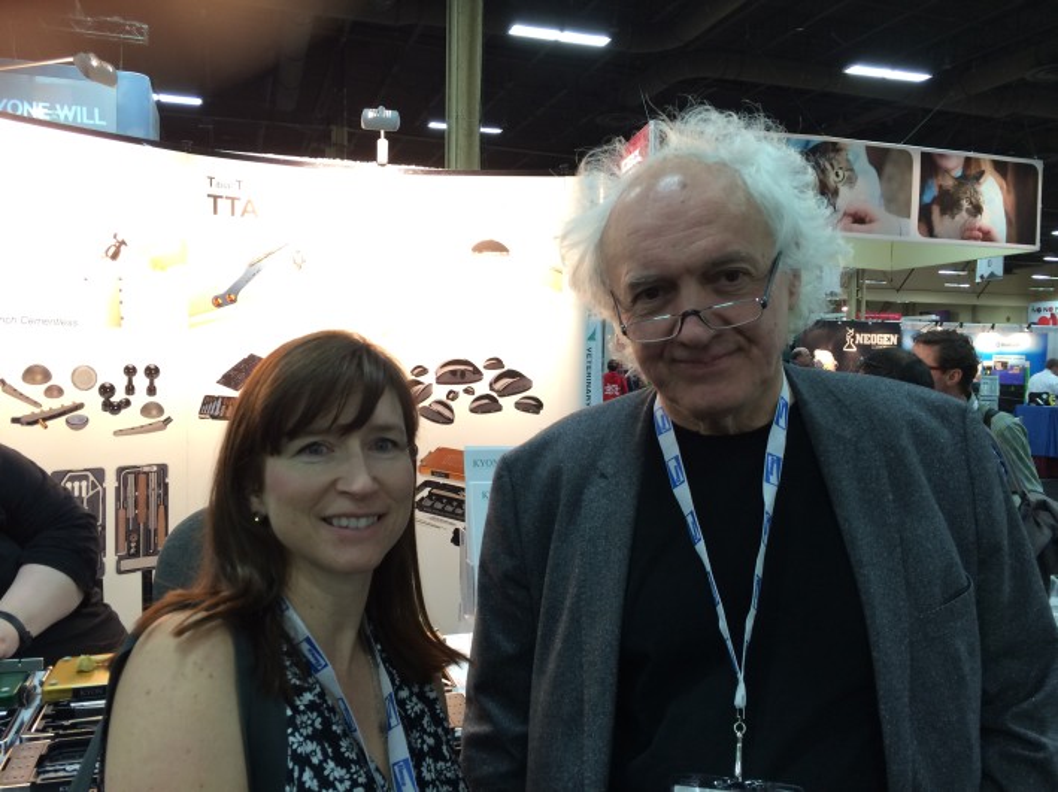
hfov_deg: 60.0
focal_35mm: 30
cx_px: 529
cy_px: 396
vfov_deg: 46.8
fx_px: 916
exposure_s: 1/30
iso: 80
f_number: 2.2
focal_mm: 4.12
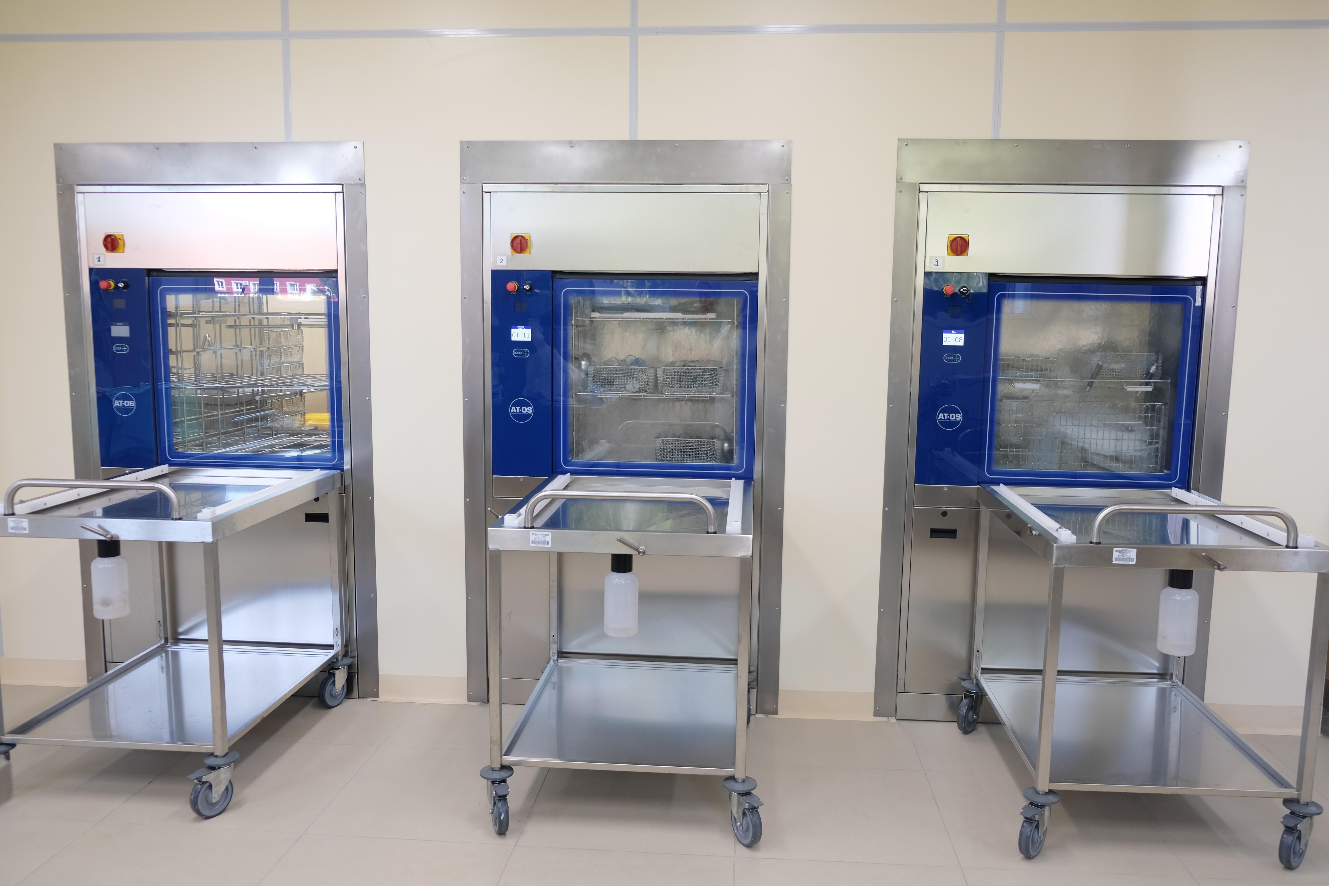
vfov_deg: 47.9
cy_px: 443
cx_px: 664
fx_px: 997
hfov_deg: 67.4
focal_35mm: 27
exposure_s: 1/60
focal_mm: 18
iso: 200
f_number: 2.8
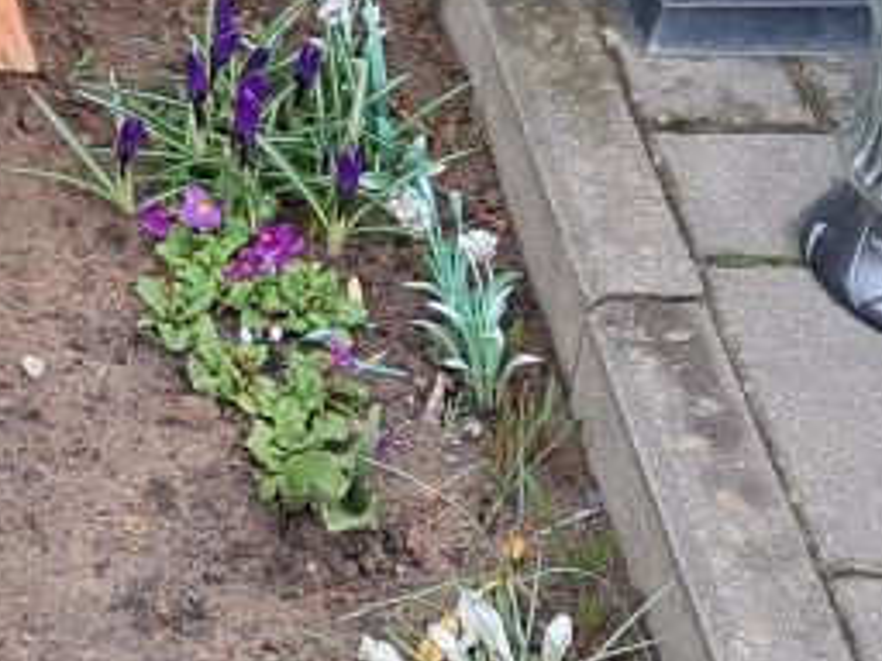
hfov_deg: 14.1
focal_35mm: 129
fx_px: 3287
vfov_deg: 10.5
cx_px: -537
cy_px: -699
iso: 50
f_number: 1.8
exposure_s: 1/100
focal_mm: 4
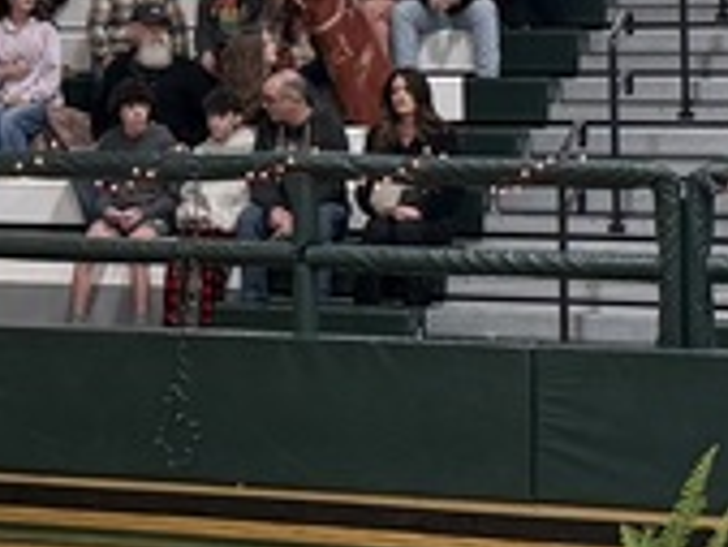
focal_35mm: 145
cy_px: 47
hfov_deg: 13.4
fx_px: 3052
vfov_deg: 10.2
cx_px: 30
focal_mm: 6.76
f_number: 1.78
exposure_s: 1/60
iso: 200
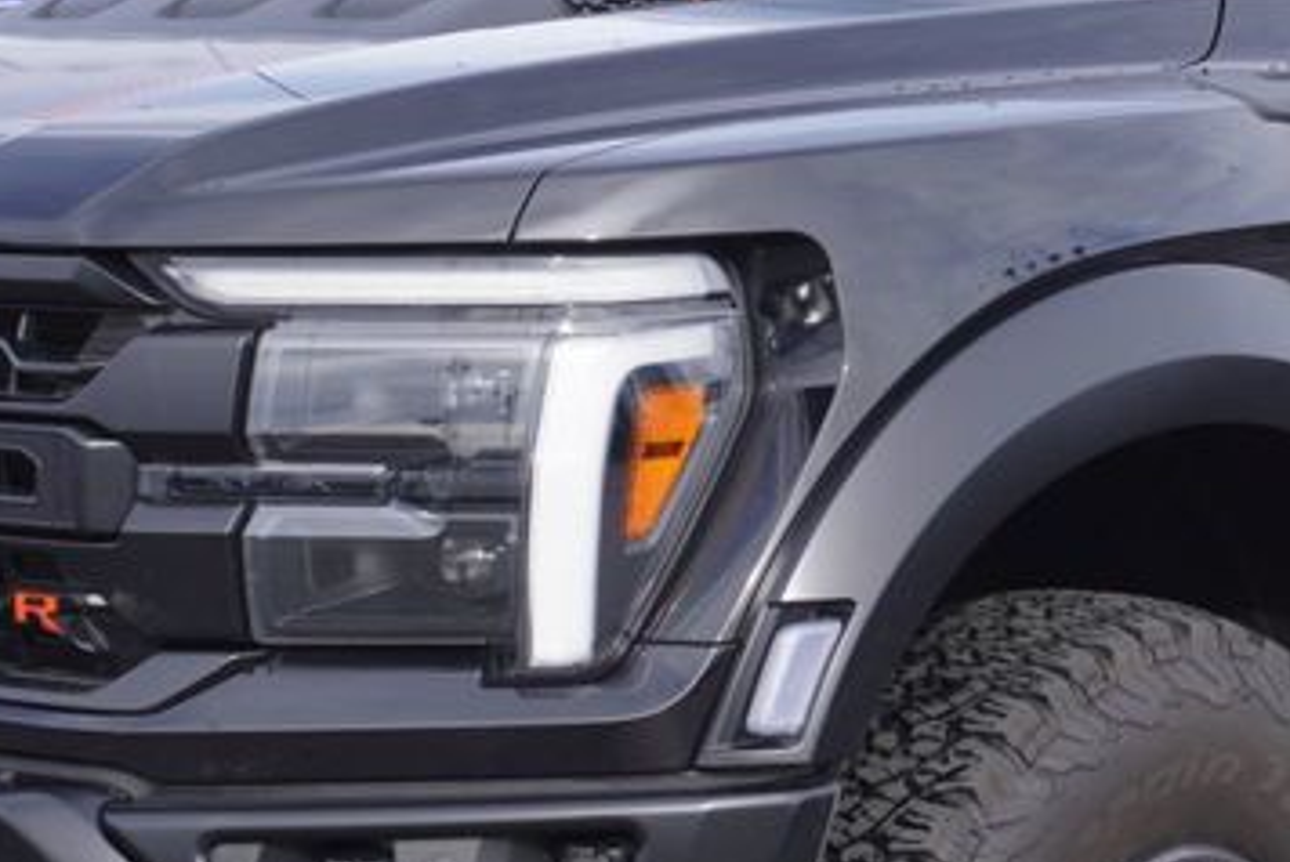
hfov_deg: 17.5
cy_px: 561
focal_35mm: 116
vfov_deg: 11.8
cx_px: 949
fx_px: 4176
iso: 100
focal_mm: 27
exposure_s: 1/125
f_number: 6.3
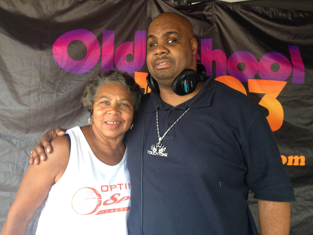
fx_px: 298
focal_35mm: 33
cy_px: 118
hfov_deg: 55.4
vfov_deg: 42.9
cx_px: 156
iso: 50
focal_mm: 4.12
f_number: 2.4
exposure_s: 1/40
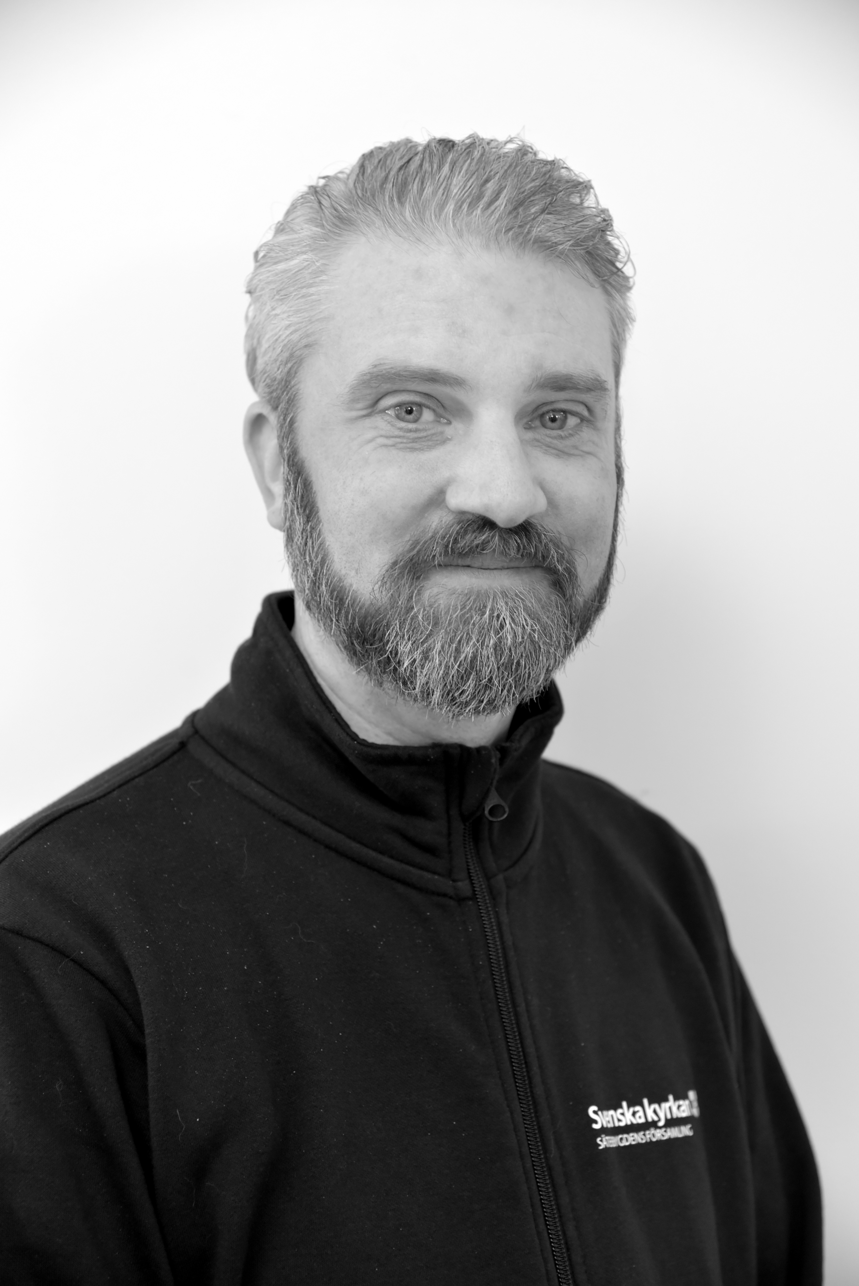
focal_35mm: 62
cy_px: 643
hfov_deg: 21.9
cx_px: 430
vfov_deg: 32.4
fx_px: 2217
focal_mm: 62
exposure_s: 1/60
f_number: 4
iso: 1600
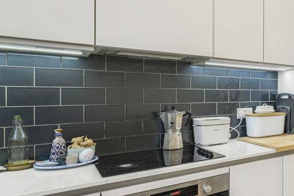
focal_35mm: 31
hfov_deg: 47.3
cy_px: 84
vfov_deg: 42.2
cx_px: 309
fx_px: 253
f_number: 16
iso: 160
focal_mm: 14
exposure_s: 1/3
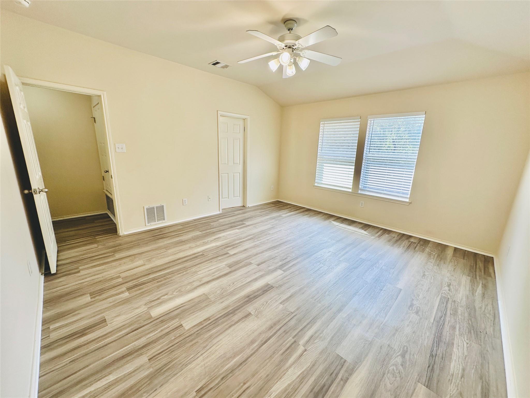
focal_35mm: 14
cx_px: 265
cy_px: 199
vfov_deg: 85.7
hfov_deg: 102.1
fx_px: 214
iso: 64
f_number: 2.2
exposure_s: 1/120
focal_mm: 2.22
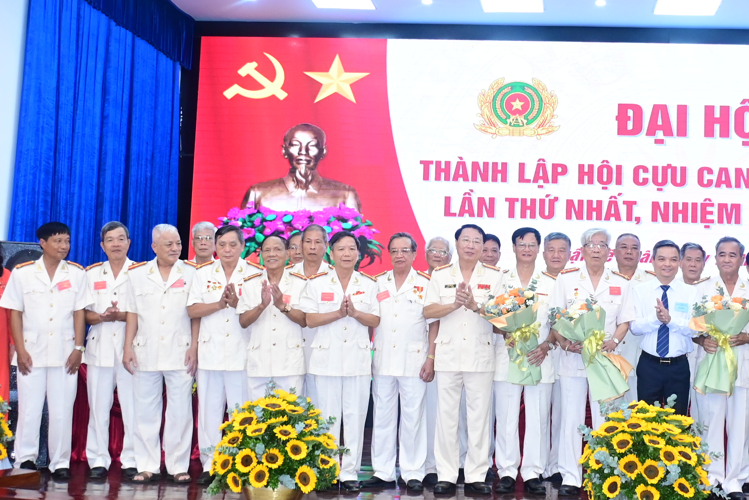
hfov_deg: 35.9
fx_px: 1145
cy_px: 206
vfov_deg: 24.6
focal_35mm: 55
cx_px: 500
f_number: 5.6
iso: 2500
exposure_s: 1/200
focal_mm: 24
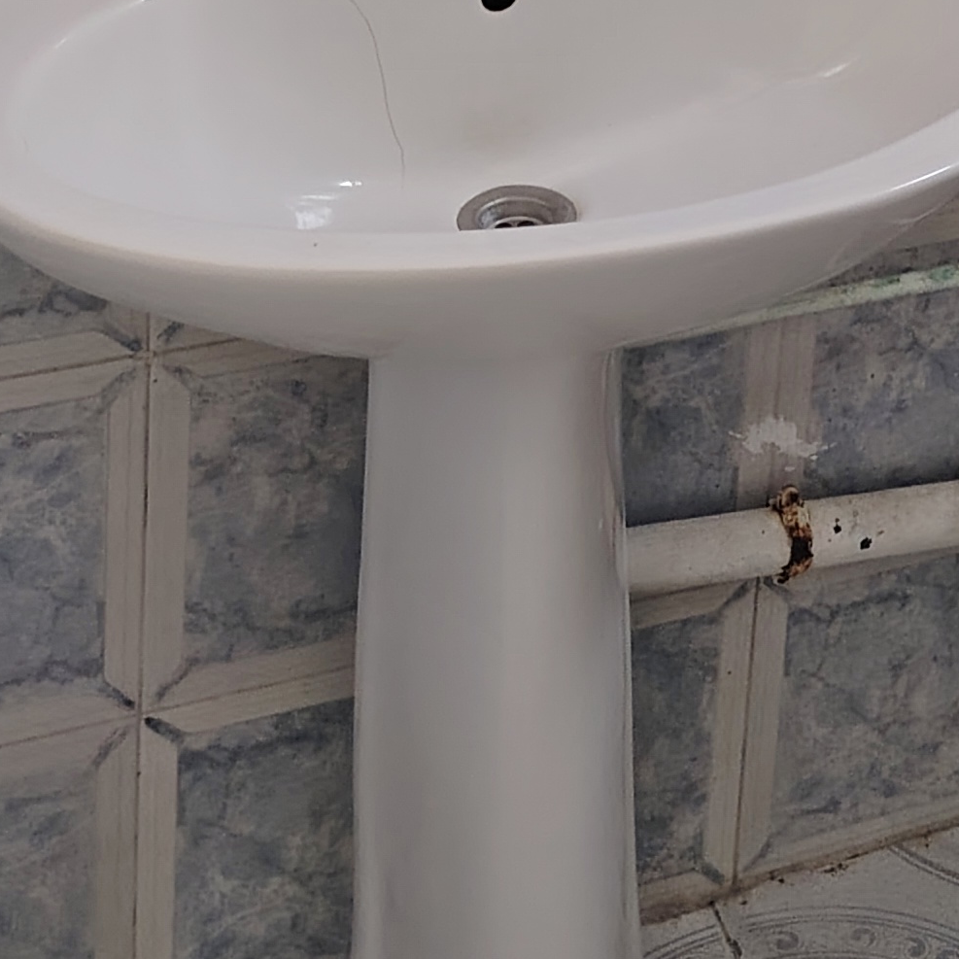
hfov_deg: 19.4
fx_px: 2696
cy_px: -617
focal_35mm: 86
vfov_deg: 17.4
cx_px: 1047
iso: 647
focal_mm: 5.25
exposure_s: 1/25
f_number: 1.75
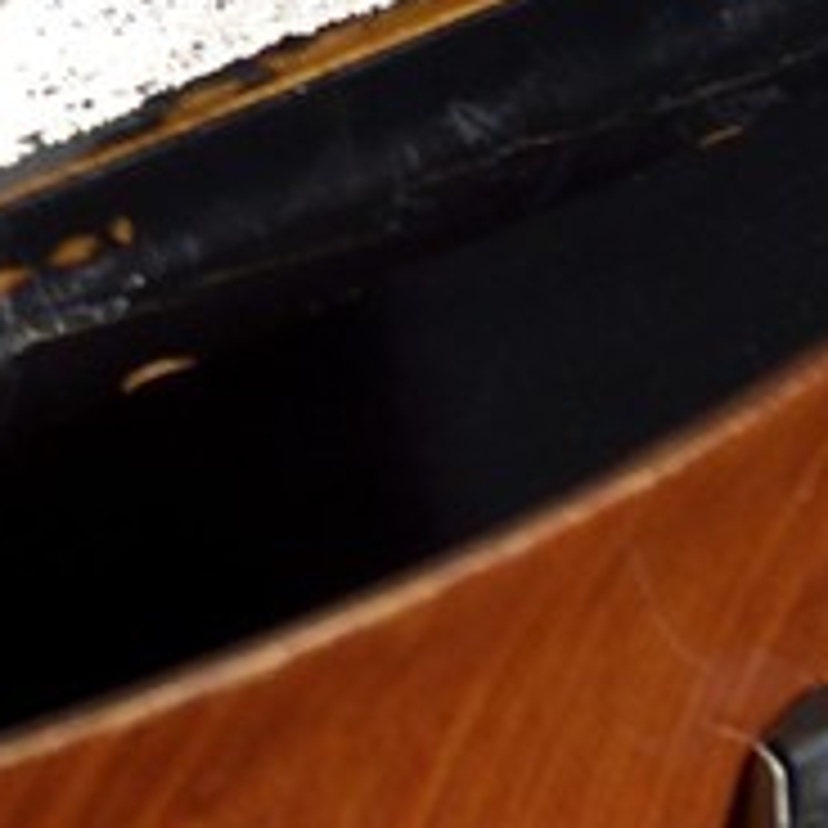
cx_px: -1508
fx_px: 9607
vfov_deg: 4.8
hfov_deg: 4.7
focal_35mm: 355
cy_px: -1188
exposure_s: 1/80
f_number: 5.6
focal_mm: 48
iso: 400
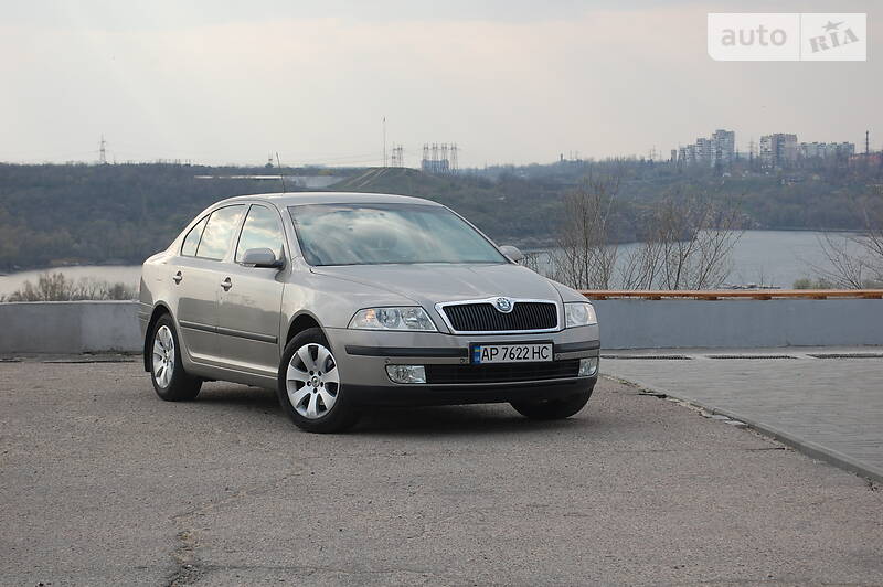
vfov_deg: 16.5
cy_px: 294
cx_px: 442
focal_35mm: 82
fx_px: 2022
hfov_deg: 24.6
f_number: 8
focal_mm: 55
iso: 200
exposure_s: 1/250
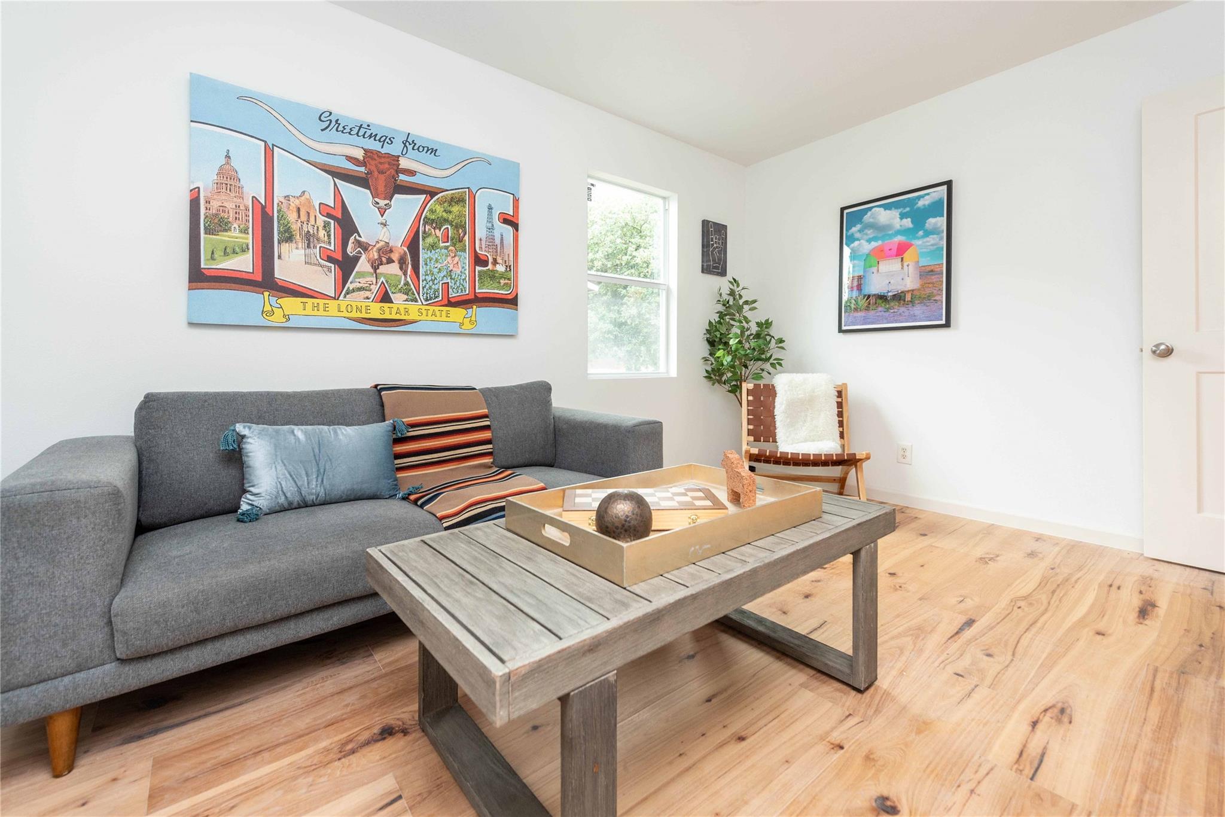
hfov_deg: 104.2
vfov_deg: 81.2
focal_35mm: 14
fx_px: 476
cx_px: 612
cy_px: 408
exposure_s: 1/80
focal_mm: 14
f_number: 4
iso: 800
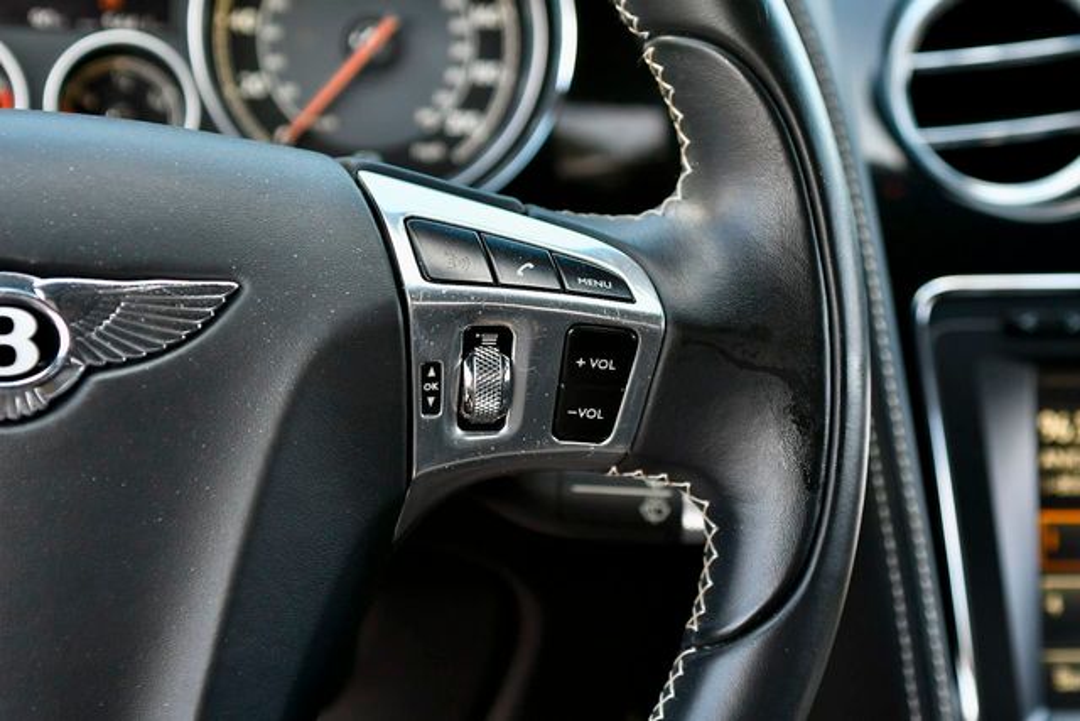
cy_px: 360
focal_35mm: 69
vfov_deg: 19.7
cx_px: 540
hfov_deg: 29.2
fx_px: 2070
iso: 640
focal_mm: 46
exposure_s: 1/320
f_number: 5
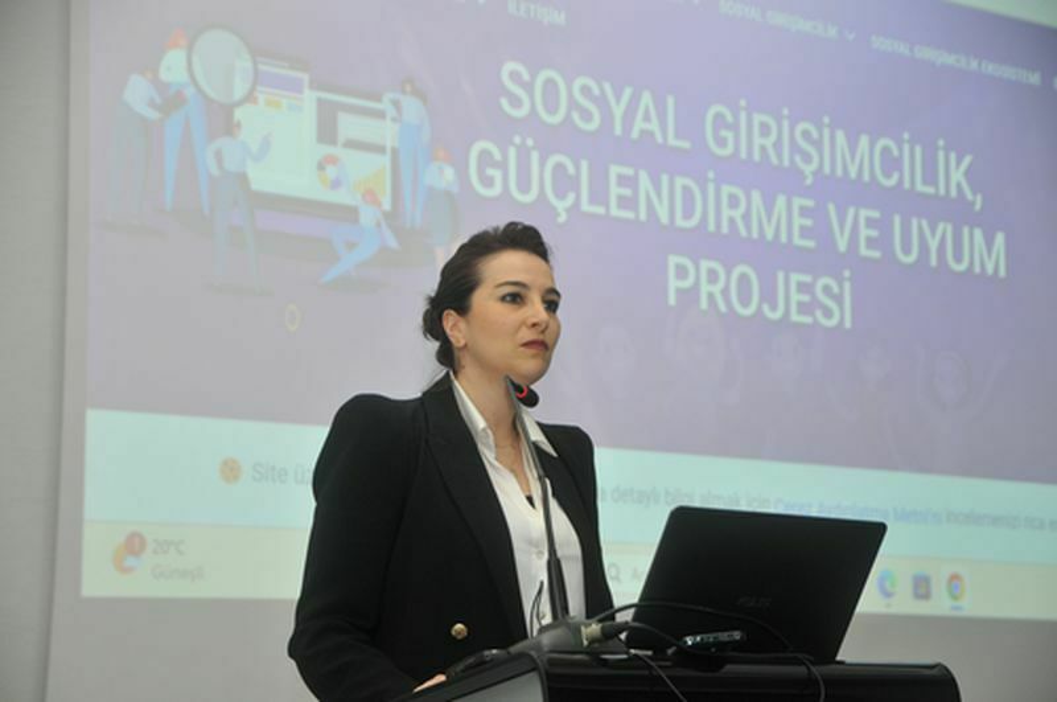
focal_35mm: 75
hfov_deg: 27.0
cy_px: 351
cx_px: 528
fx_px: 2199
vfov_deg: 18.1
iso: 640
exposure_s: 1/60
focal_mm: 50
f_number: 3.8
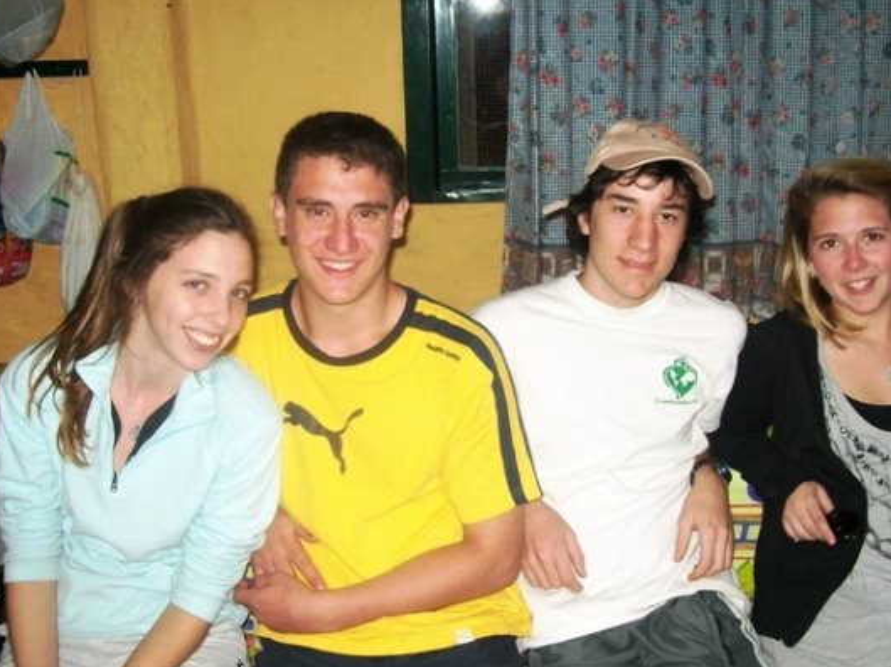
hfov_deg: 45.8
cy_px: 363
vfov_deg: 35.1
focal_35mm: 41
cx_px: 485
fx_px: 1055
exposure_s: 1/30
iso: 200
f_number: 2.7
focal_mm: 6
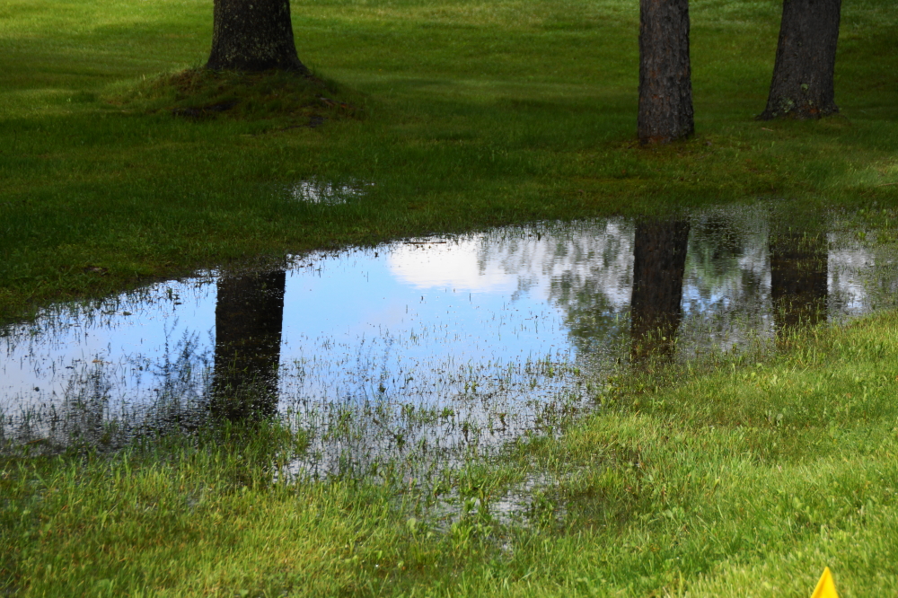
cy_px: 299
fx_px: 2805
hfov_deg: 18.2
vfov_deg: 12.2
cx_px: 449
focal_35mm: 112
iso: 100
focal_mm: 75
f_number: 5.6
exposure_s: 1/125
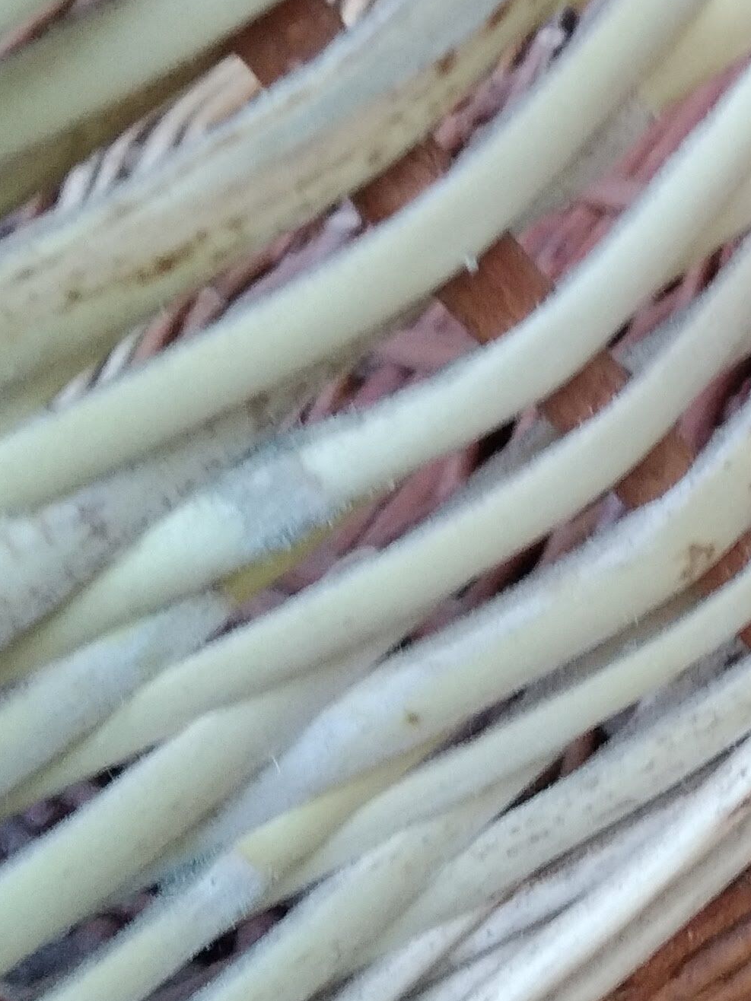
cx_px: 956
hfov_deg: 17.6
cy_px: 275
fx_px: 2285
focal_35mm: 79
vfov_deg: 24.5
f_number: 2.2
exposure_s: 1/17
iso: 640
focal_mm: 3.82
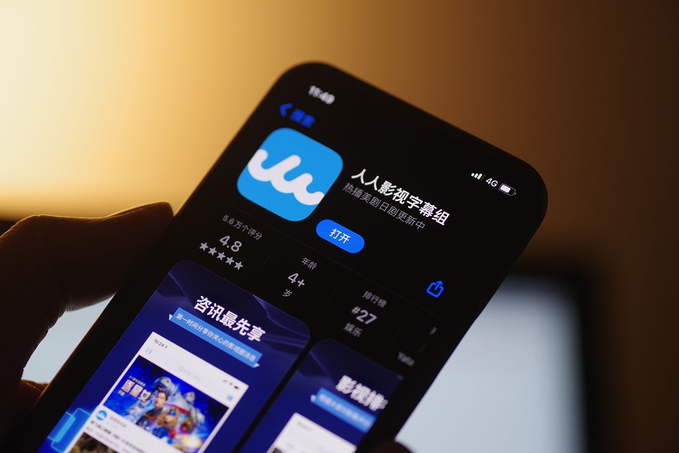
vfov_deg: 13.7
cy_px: 226
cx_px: 340
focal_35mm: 100
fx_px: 1886
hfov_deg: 20.4
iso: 800
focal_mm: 100
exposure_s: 1/160
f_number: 3.2
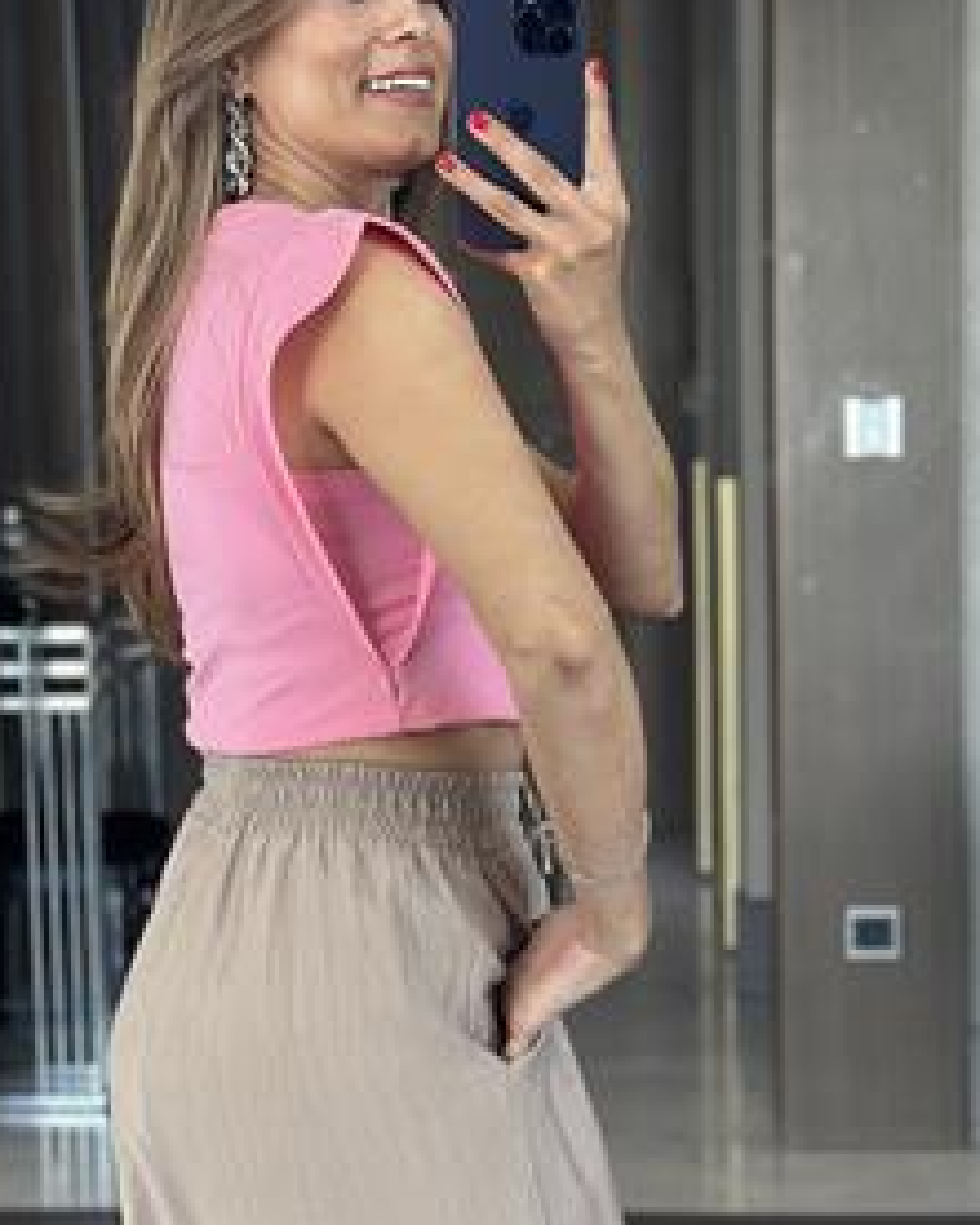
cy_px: 723
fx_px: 3116
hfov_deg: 17.8
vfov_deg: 22.2
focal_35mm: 86
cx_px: 355
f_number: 1.78
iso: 125
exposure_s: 1/121
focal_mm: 6.86
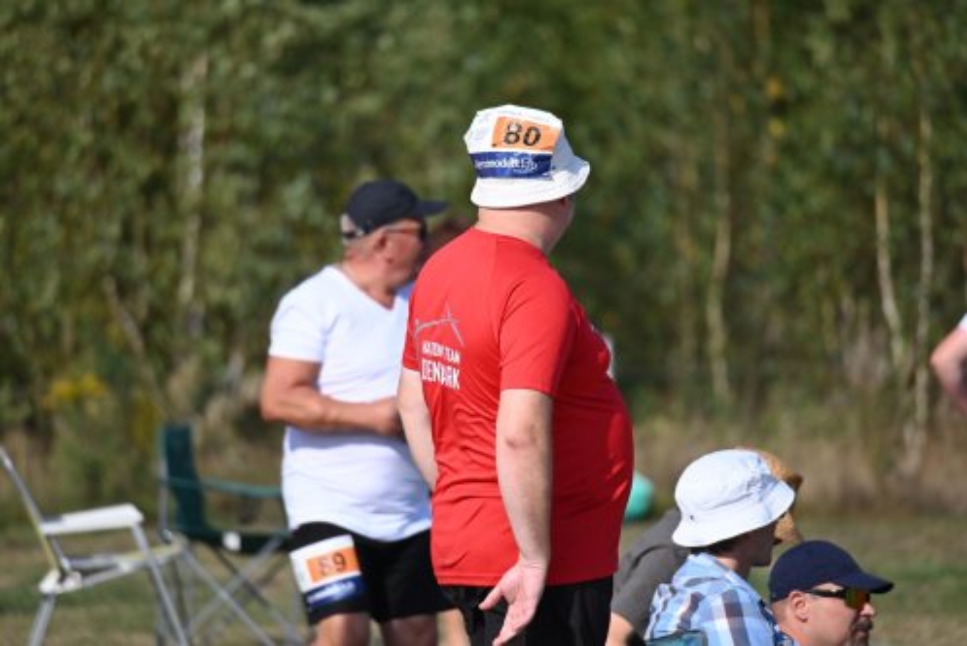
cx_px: 484
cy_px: 323
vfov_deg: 3.4
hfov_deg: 5.2
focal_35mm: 400
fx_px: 10750
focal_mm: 400
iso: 640
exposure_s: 1/3200
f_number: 6.3
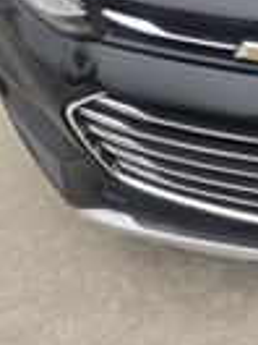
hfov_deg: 21.1
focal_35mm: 66
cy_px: -91
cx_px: 284
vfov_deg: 25.6
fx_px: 656
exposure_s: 1/182
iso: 20
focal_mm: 6.3
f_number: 1.7
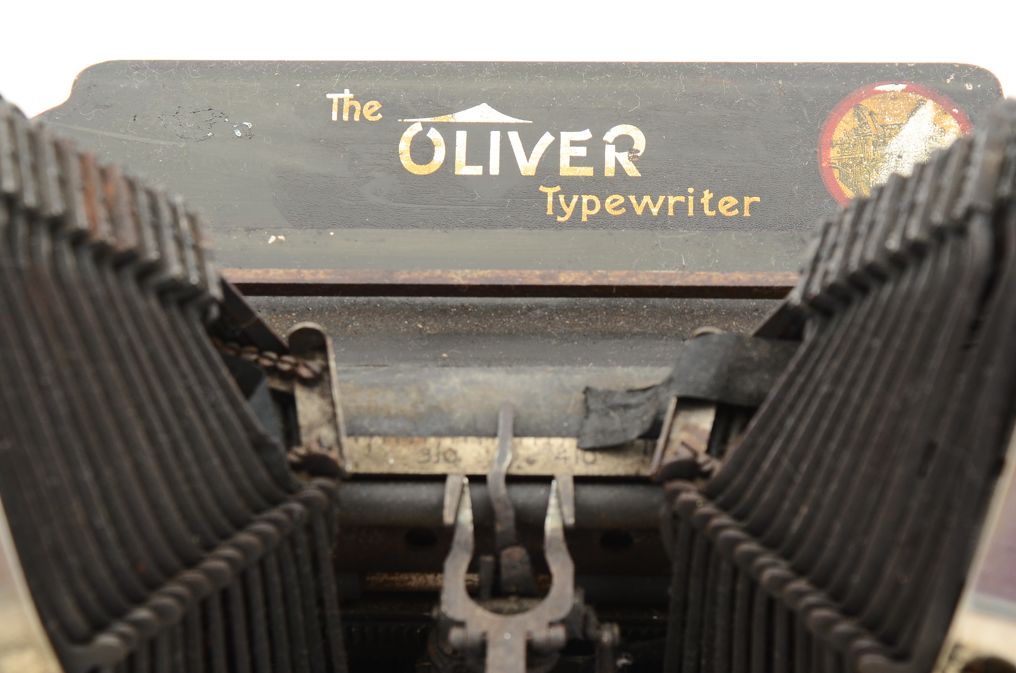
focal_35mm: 82
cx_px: 508
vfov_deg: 16.5
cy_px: 336
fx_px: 2324
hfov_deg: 24.7
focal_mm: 55
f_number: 9
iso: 320
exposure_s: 1/60
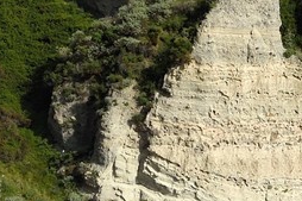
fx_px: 4217
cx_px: 862
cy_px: 194
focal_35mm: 503
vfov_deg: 2.7
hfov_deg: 4.0
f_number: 7.1
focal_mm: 80
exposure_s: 1/800
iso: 200
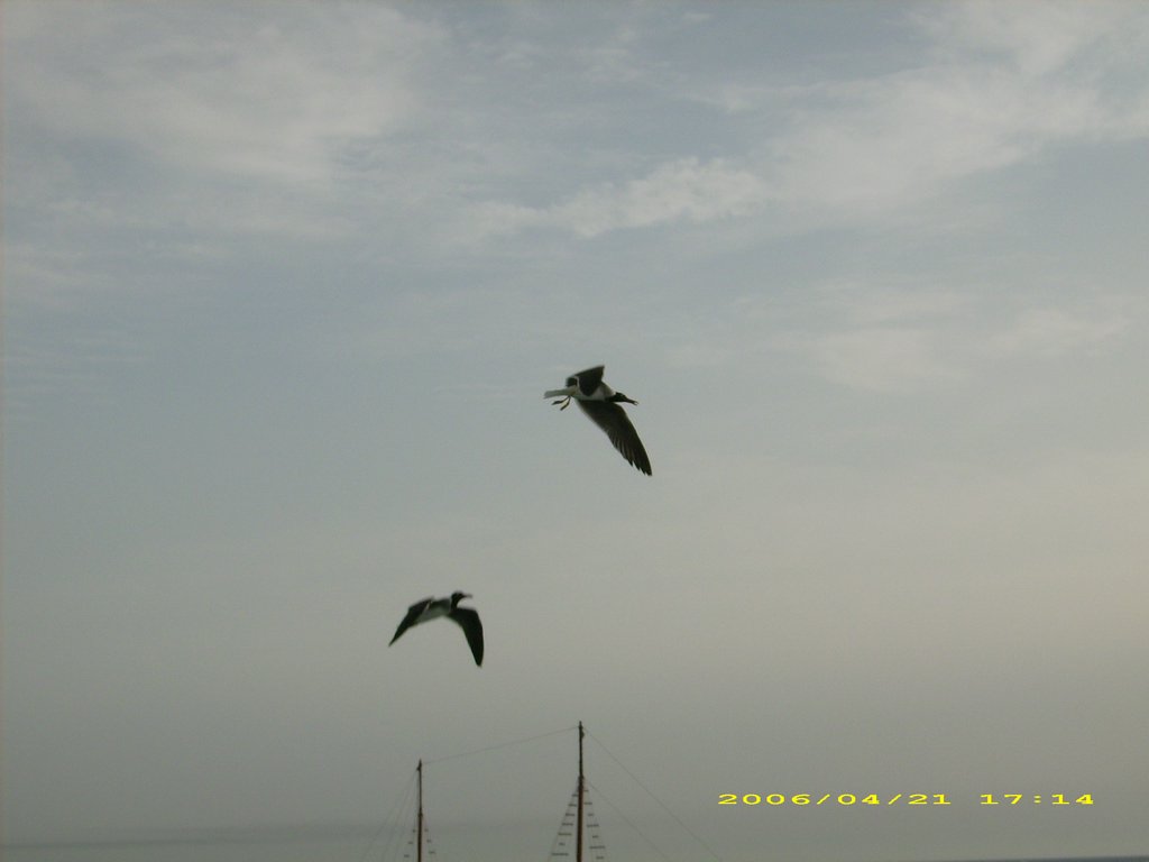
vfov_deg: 22.9
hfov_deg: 30.3
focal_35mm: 64
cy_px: 431
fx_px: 2124
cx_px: 574
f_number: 7.7
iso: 50
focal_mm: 10.75
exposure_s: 1/272
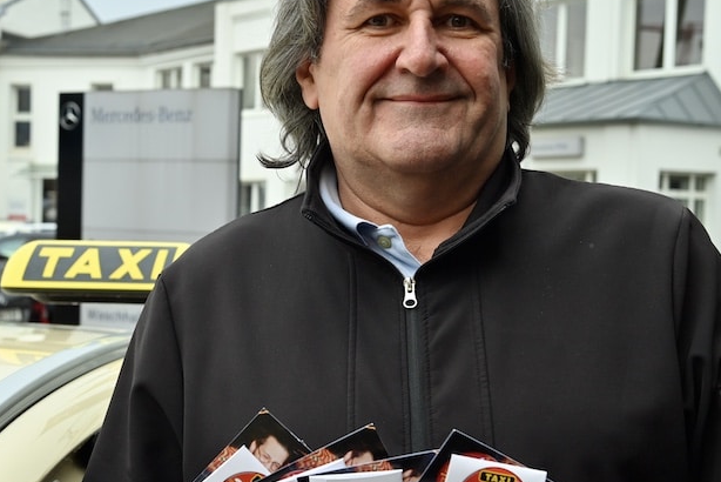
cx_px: 326
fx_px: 1403
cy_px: 271
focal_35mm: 70
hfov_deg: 28.8
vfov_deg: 19.5
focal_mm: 42
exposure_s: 1/100
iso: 200
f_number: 5.6
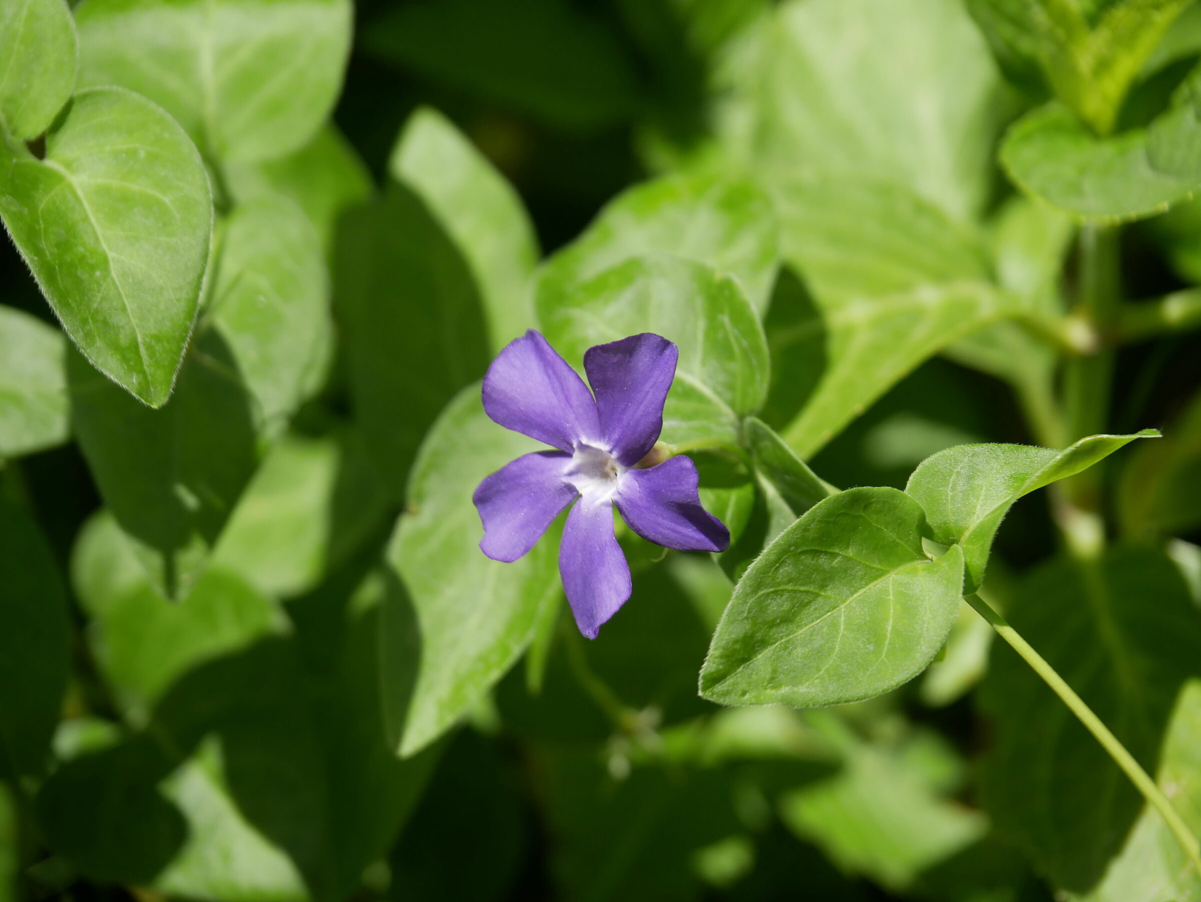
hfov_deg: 6.6
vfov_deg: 5.0
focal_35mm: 300
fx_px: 10413
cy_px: 451
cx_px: 600
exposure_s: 1/320
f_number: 5.6
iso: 250
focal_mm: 150
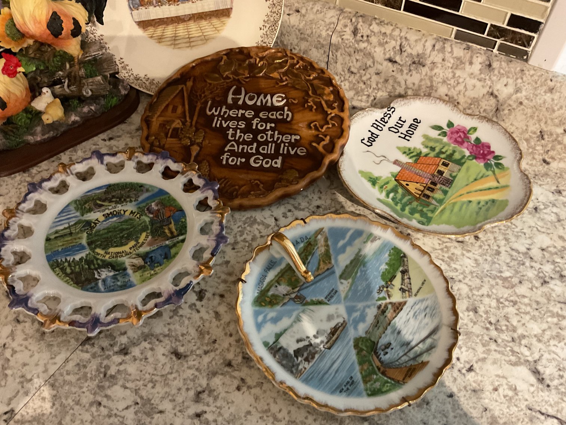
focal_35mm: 29
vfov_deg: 48.2
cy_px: 212
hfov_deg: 61.7
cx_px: 283
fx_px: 474
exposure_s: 1/30
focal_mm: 3
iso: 320
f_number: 1.8
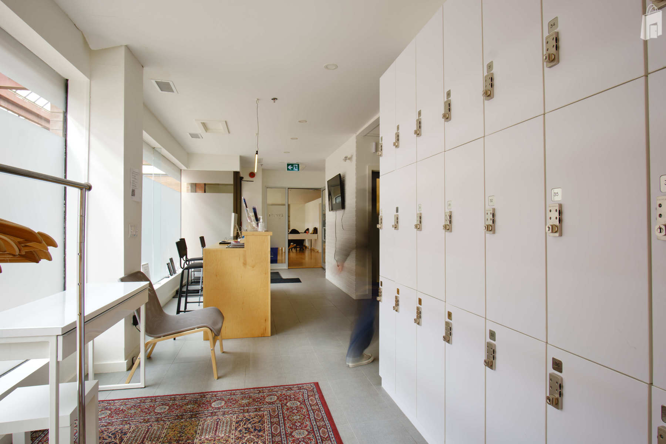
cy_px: 222
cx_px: 333
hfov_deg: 90.0
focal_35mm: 18
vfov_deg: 67.4
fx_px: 333
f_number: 11
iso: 80
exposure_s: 1/2
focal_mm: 12
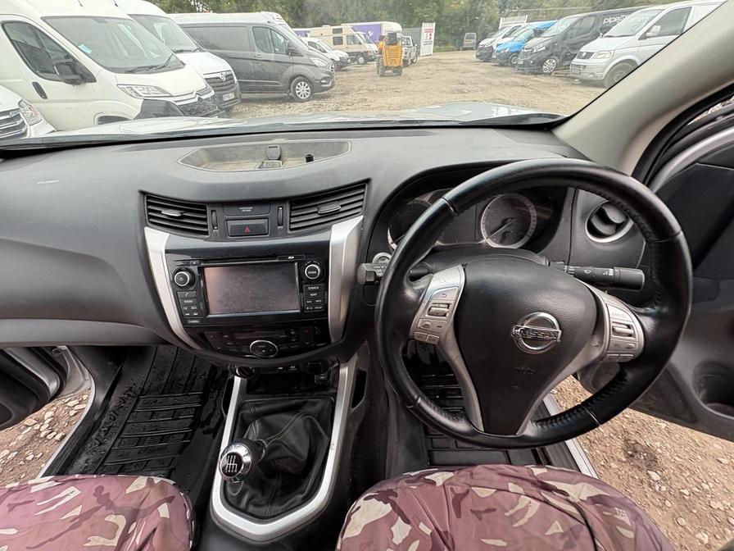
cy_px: 276
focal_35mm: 14
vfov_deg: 85.7
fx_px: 297
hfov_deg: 102.1
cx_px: 367
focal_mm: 2.22
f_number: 2.2
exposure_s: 1/99
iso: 125
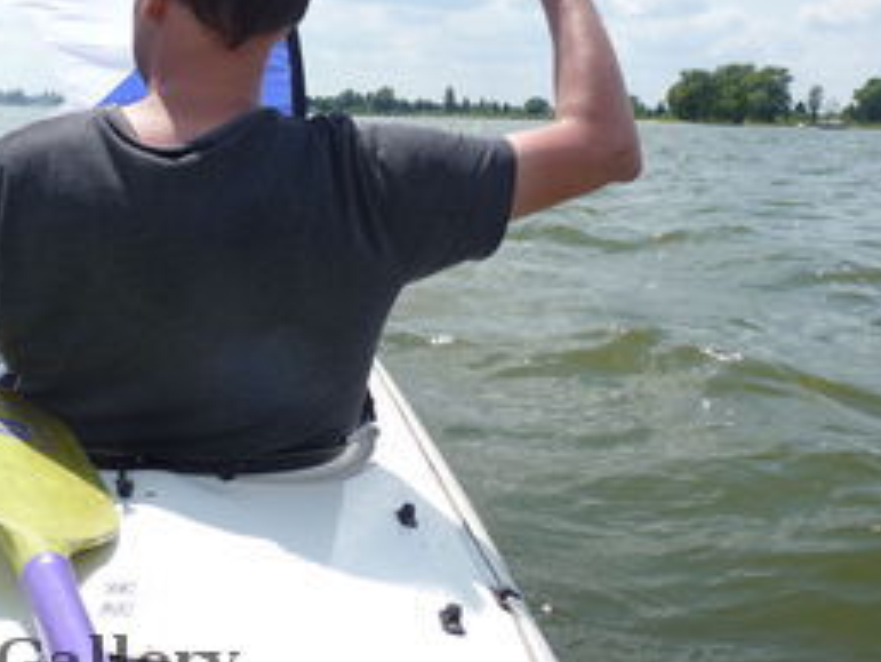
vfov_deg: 33.9
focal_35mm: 42
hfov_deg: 44.0
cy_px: 199
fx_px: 1069
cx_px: 278
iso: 80
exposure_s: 1/1000
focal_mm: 4.8
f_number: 3.2
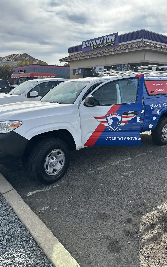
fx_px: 189
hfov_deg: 47.4
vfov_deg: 70.4
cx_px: 97
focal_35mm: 26
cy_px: 133
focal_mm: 6.86
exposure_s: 1/3247
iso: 80
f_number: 1.78
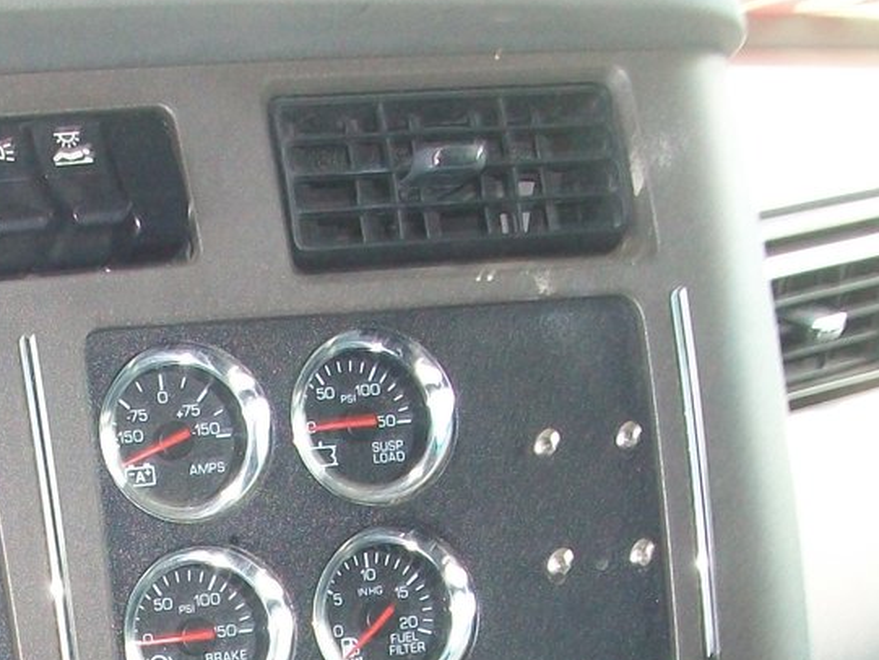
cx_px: -11
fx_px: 2413
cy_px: 901
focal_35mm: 95
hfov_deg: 20.0
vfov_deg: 14.8
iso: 120
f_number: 2.8
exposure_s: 1/60
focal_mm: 5.7
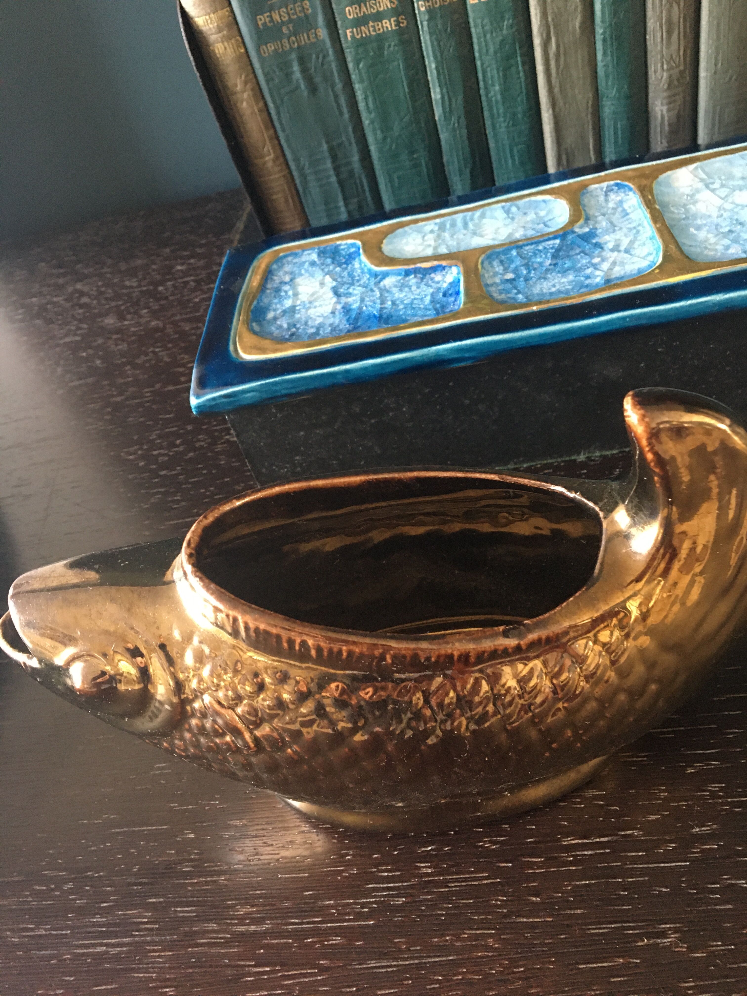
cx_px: 374
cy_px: 498
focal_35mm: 29
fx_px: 834
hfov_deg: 48.2
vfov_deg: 61.7
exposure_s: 1/25
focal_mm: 4.15
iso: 200
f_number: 2.2
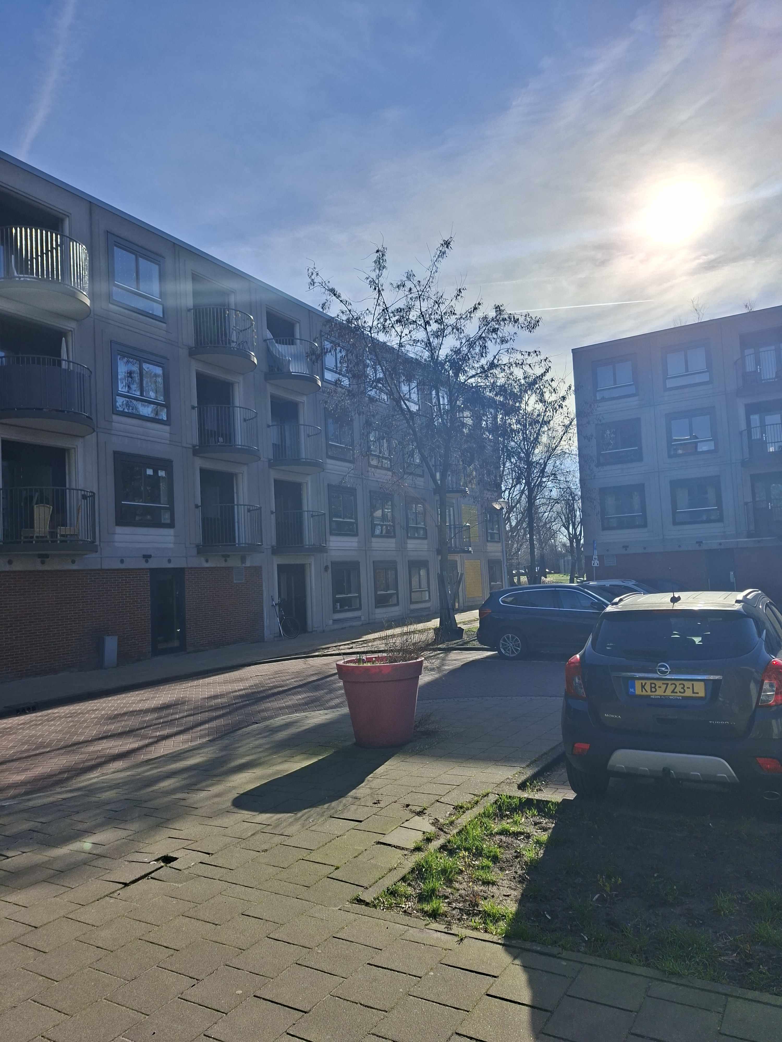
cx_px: 391
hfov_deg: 58.9
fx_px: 693
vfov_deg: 73.9
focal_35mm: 23
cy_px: 521
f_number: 1.8
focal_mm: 5.54
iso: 50
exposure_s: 1/3584
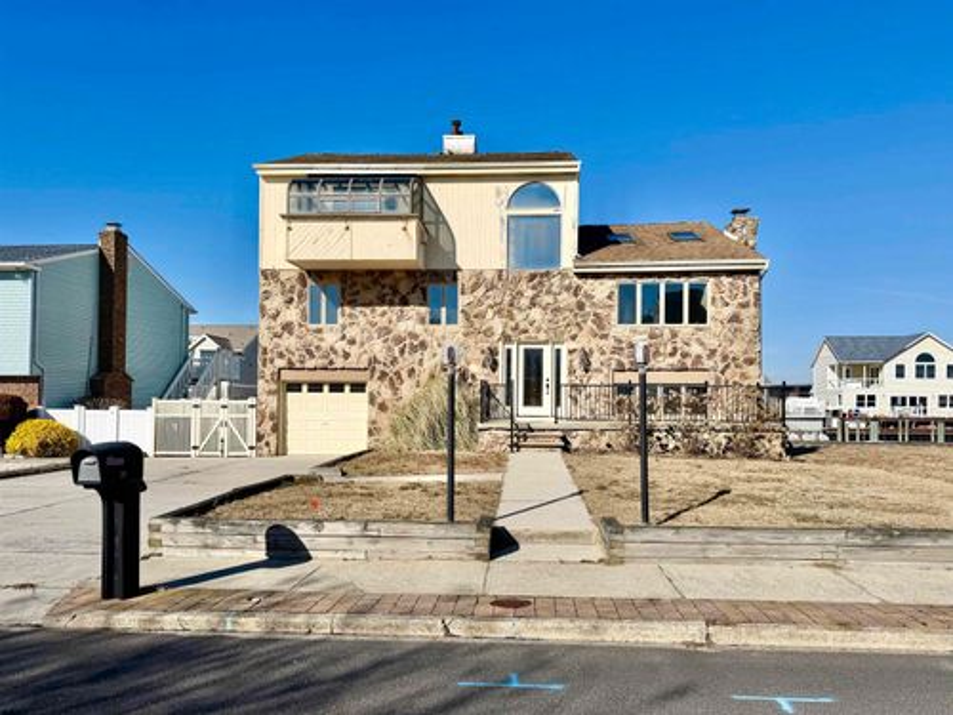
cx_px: 476
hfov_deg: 71.6
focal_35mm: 24
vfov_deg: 56.8
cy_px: 358
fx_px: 661
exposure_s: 1/10309
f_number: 1.78
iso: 80
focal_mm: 6.76
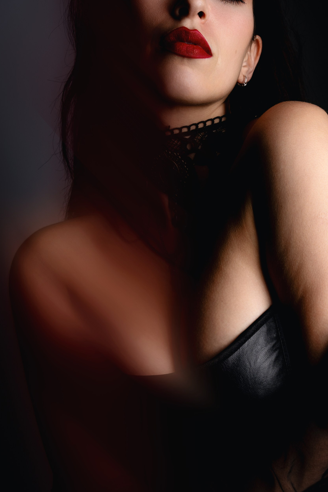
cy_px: 236
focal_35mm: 62
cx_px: 215
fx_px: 852
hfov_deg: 21.7
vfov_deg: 32.2
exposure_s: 1/200
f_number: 8
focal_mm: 38.2
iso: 100
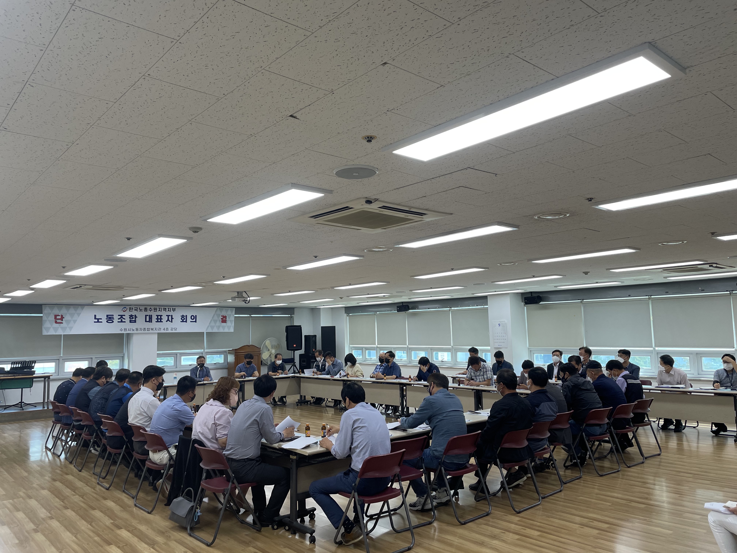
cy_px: 276
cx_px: 368
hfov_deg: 67.3
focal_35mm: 26
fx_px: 554
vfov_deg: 53.1
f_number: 1.6
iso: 80
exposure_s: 1/121
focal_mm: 4.2
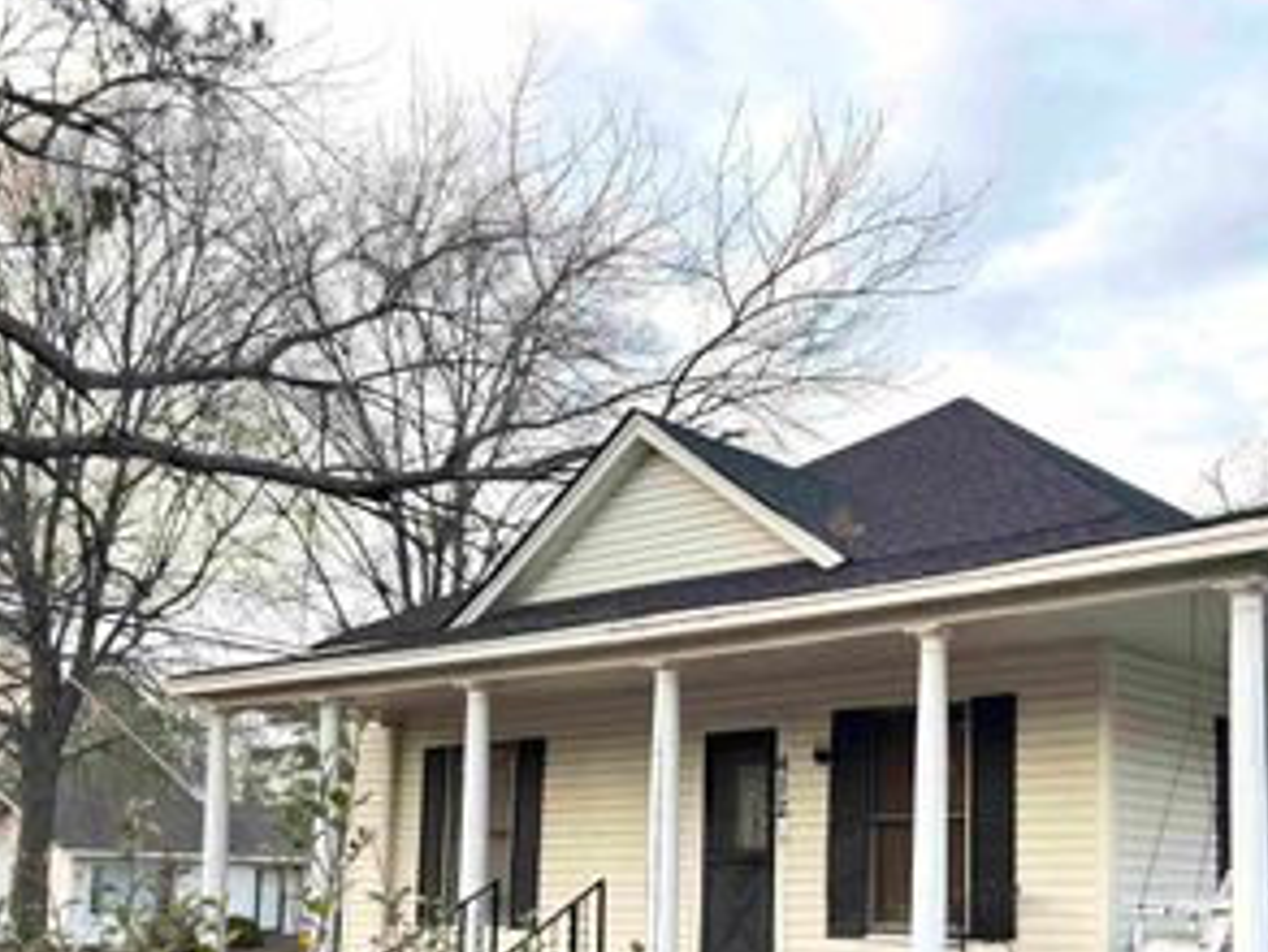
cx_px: 896
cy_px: 746
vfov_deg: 34.2
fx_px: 1502
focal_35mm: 41
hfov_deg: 44.7
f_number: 1.78
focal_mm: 6.76
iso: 80
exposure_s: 1/474
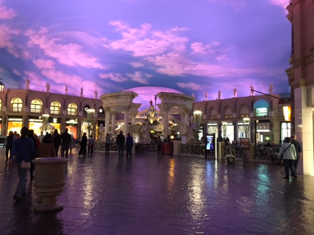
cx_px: 157
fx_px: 263
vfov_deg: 48.2
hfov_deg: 61.7
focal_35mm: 29
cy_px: 118
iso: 200
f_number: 2.2
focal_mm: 4.15
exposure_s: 1/15
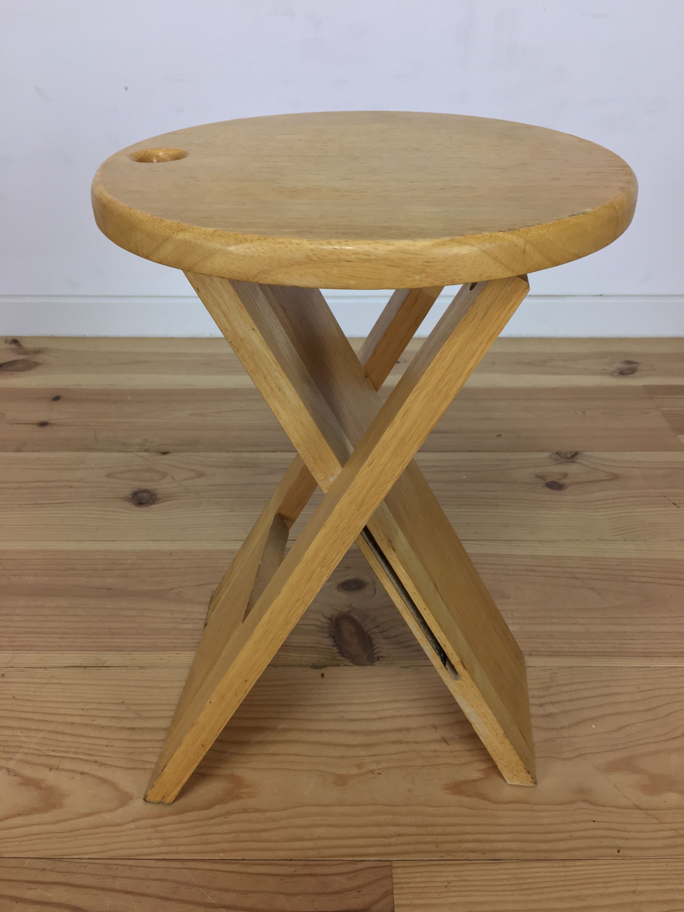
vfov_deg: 61.7
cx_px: 342
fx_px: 764
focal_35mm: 29
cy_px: 456
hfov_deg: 48.2
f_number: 2.2
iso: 40
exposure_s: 1/33
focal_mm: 4.15
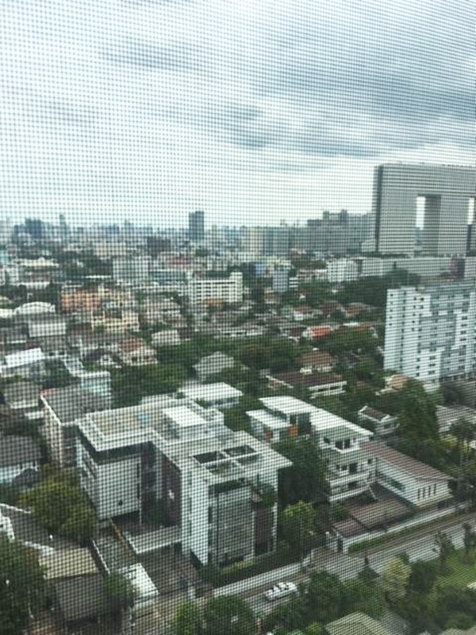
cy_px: 318
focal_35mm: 29
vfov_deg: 61.7
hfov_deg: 48.2
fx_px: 532
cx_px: 238
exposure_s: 1/818
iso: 25
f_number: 2.2
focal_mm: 4.15
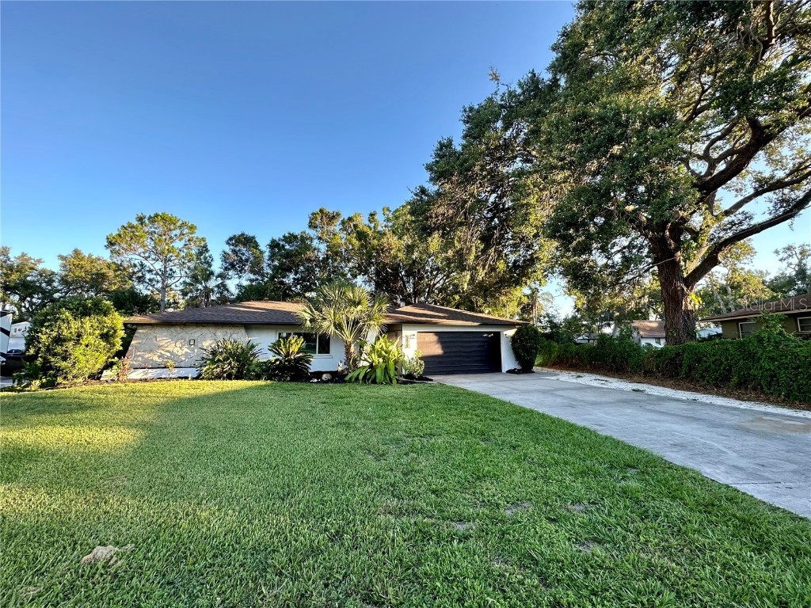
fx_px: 328
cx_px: 406
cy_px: 304
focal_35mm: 14
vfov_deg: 85.7
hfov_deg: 102.1
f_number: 2.2
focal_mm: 2.22
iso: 40
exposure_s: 1/195
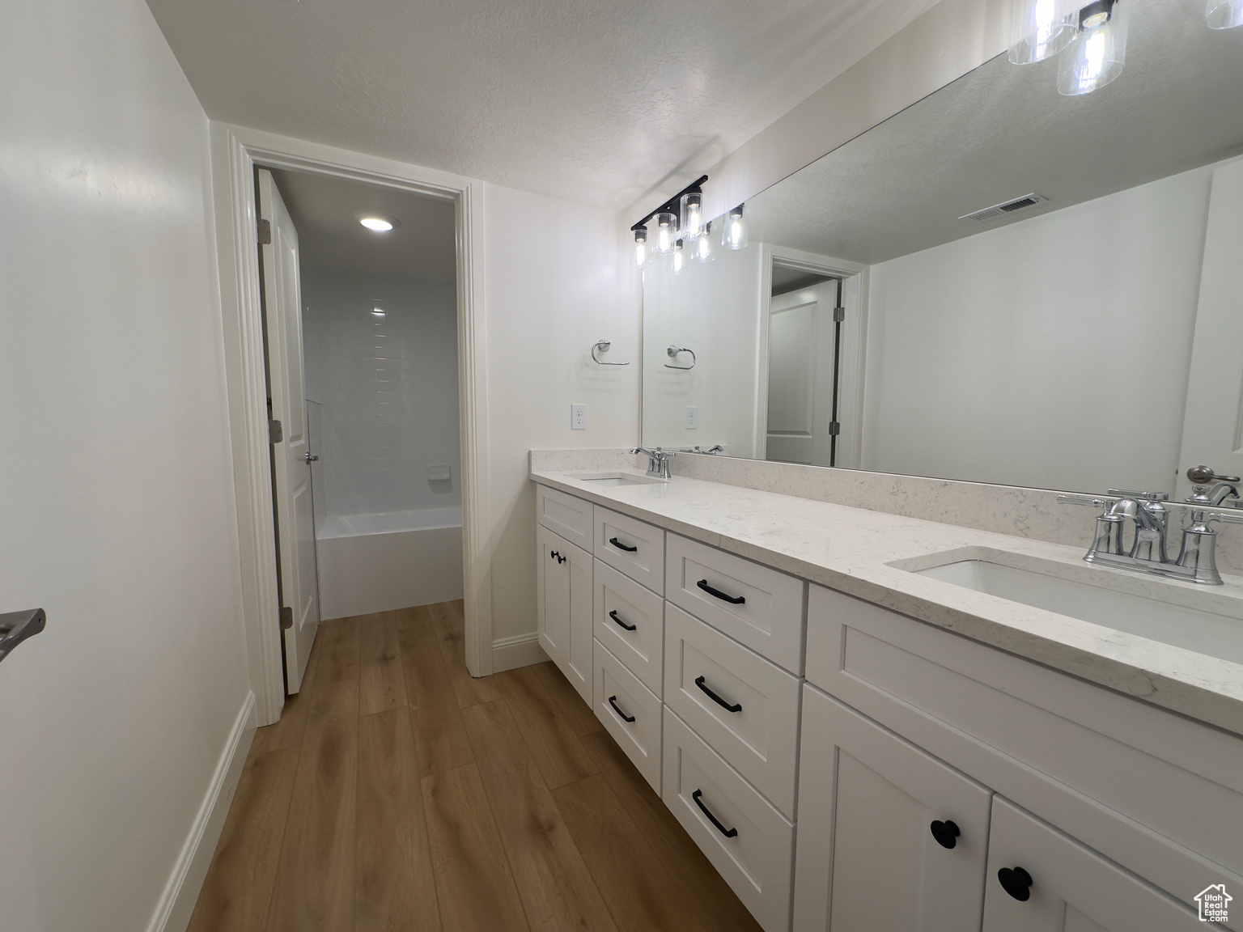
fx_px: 503
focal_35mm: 14
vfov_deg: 85.7
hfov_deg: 102.1
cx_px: 622
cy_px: 466
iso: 50
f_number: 2.2
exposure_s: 1/120
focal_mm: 2.22
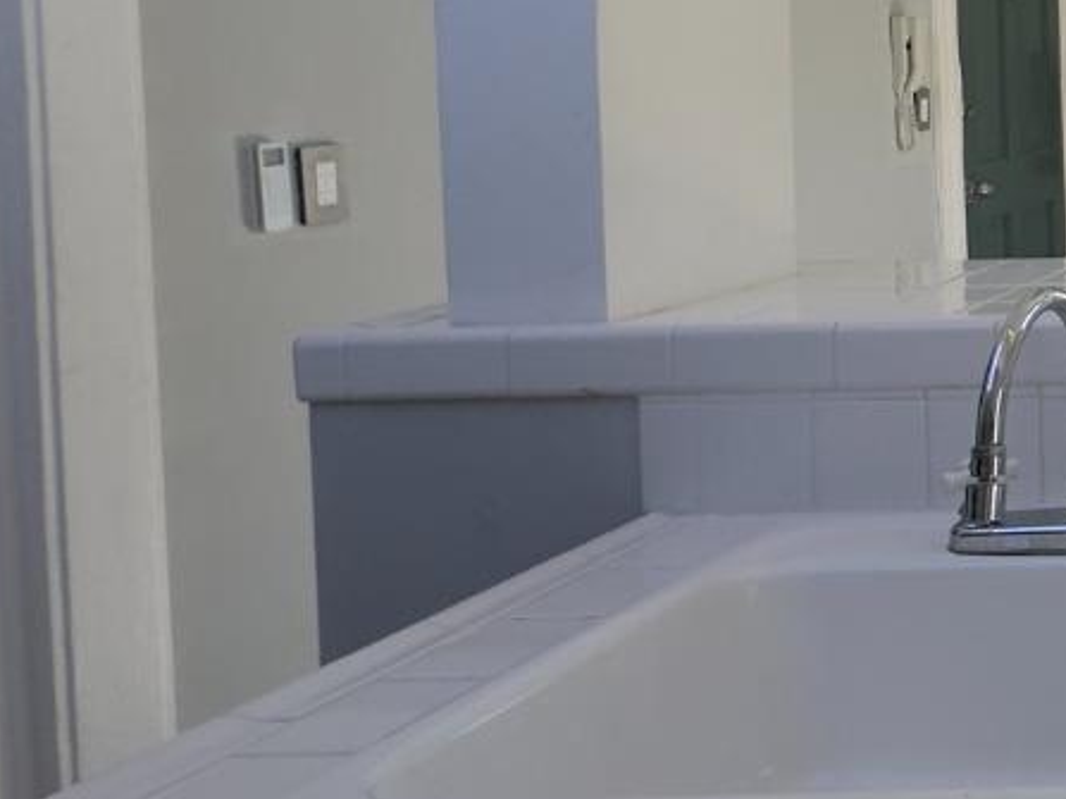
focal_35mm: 47
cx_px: 1688
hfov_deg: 26.1
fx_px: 1447
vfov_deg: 29.6
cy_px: 80
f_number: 2.2
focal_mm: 2.22
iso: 40
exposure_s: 1/251
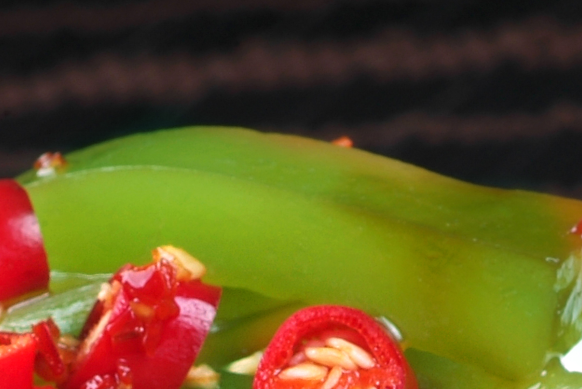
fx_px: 5745
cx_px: -65
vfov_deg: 3.9
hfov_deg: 5.8
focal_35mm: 355
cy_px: 633
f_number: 16
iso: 100
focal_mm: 60
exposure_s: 1/180
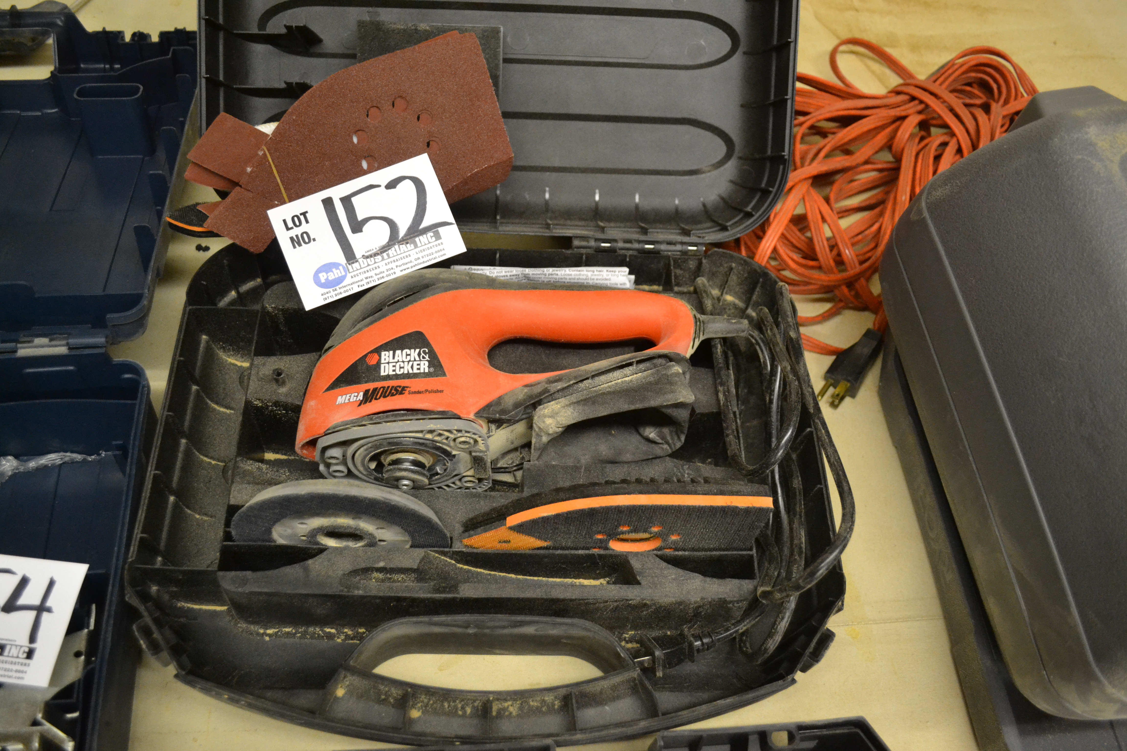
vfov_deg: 43.6
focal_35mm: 30
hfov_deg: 61.9
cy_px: 376
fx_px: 939
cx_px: 564
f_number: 3.8
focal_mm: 20
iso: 2500
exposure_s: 1/60
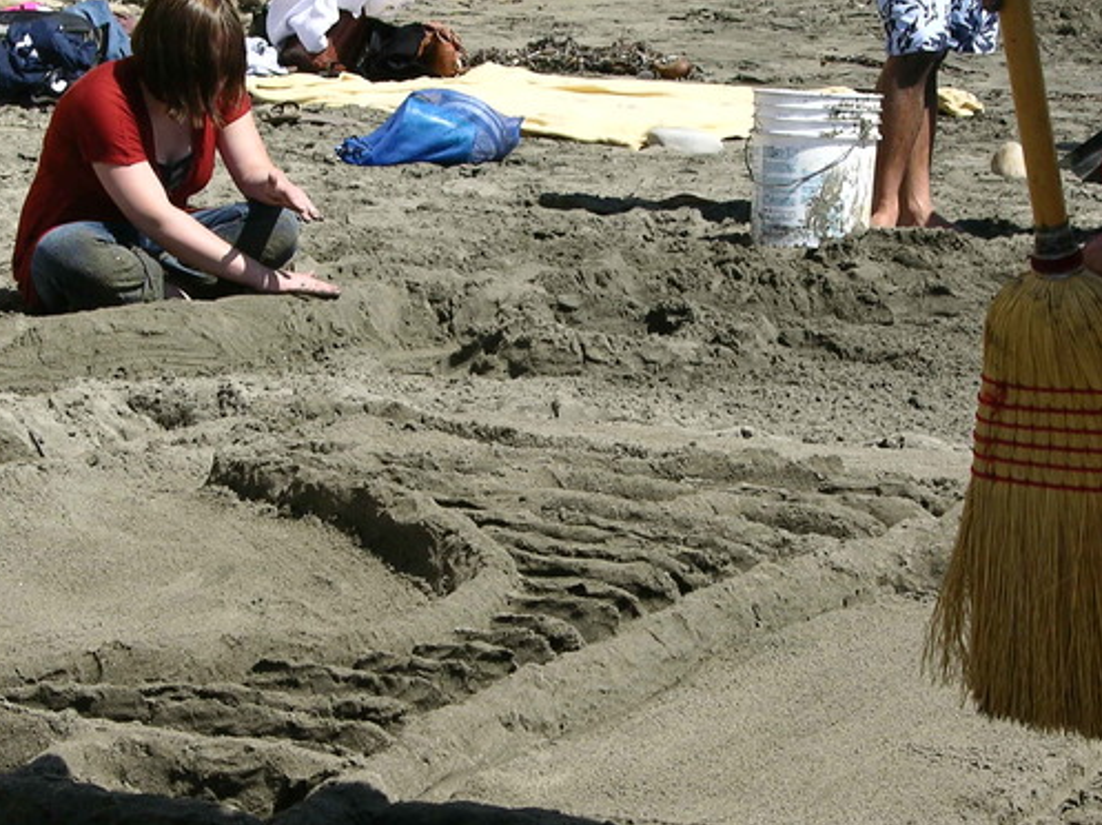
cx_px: 441
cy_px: 506
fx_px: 4740
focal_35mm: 149
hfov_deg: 13.3
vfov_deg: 9.9
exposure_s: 1/205
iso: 50
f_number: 6.7
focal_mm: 18.8
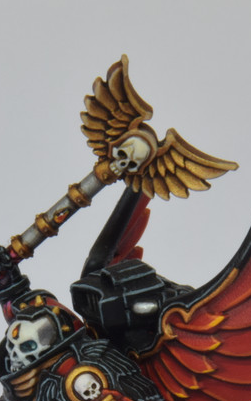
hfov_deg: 2.7
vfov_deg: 4.4
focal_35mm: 481
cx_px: 89
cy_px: 391
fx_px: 5254
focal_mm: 105
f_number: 36
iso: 400
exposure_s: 1
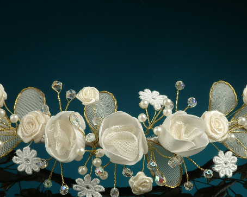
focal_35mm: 248
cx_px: 113
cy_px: 122
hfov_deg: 7.8
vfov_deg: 6.2
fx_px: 1813
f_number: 16
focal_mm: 100
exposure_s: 1/125
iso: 100
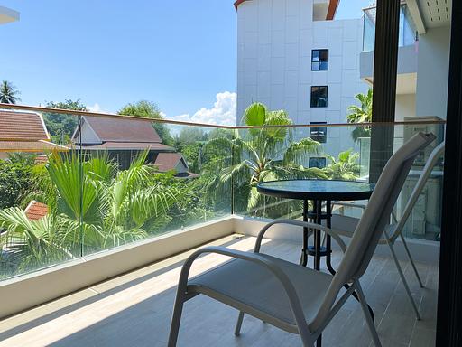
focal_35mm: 26
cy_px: 174
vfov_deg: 53.1
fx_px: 347
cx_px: 231
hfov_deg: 67.3
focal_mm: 4.25
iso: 32
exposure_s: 1/2000
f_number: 1.8
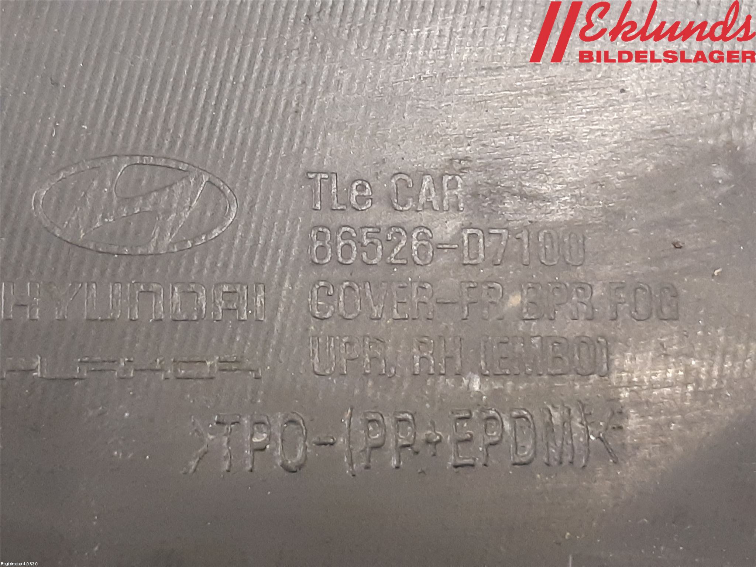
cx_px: 378
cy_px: 284
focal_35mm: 26
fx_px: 568
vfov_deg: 53.1
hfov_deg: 67.3
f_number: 1.7
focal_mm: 3.93
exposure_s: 1/25
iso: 320
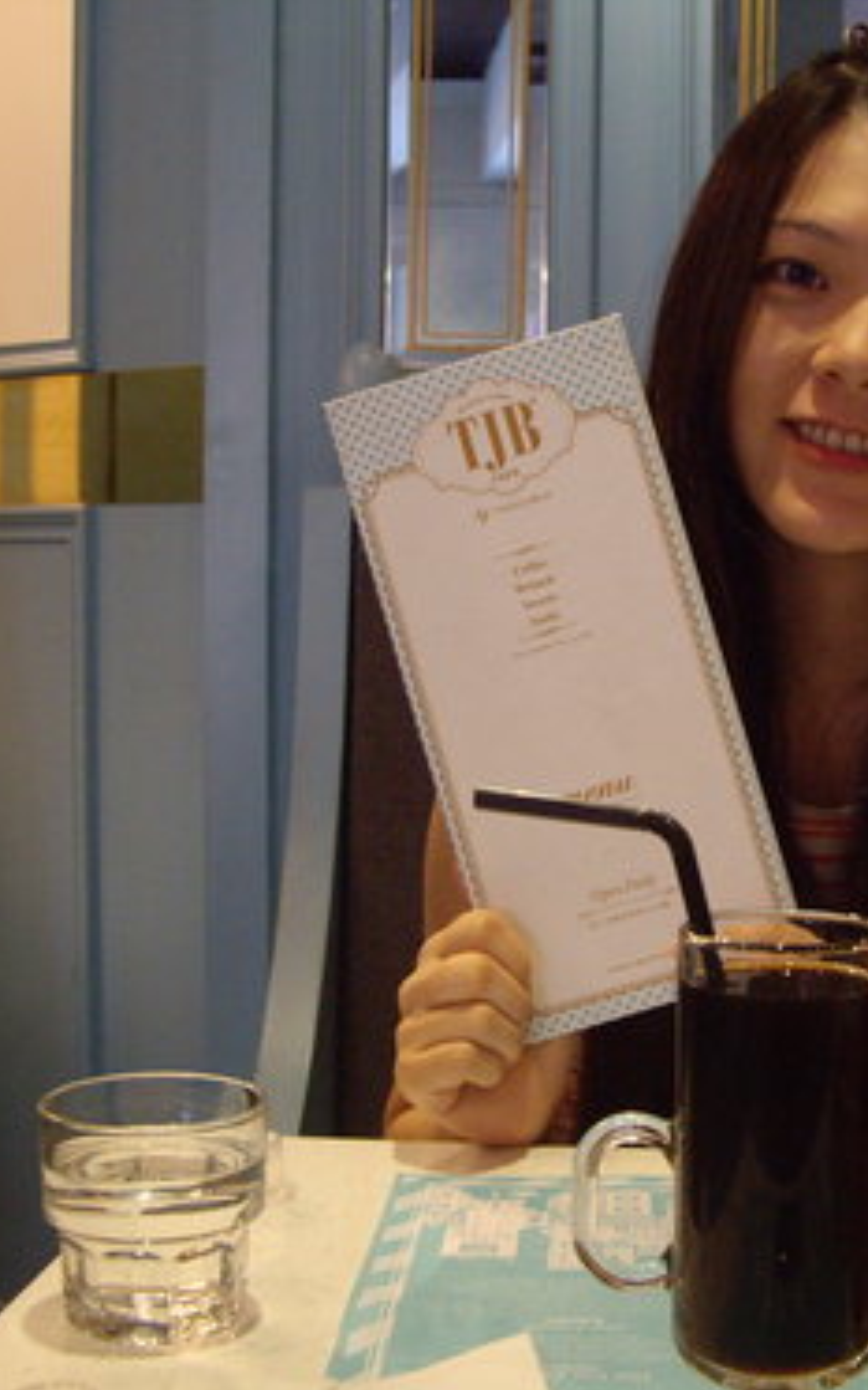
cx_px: 734
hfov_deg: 23.5
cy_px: 695
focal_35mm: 54
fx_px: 2045
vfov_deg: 37.5
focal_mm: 7.9
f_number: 2.8
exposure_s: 1/60
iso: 400
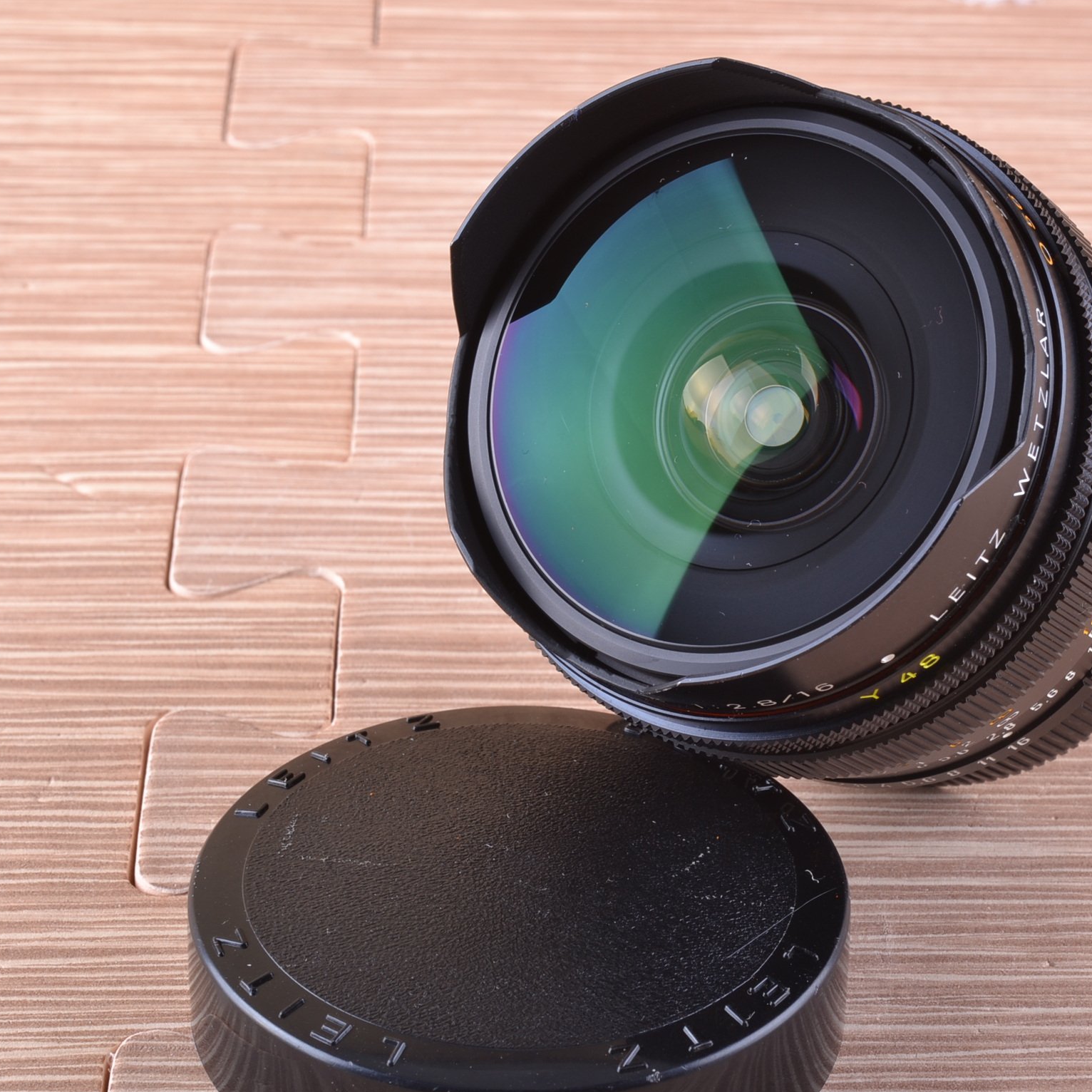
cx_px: 696
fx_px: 4104
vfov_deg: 15.2
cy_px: 547
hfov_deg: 15.1
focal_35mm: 115
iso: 100
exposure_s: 1/160
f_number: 16
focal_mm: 60
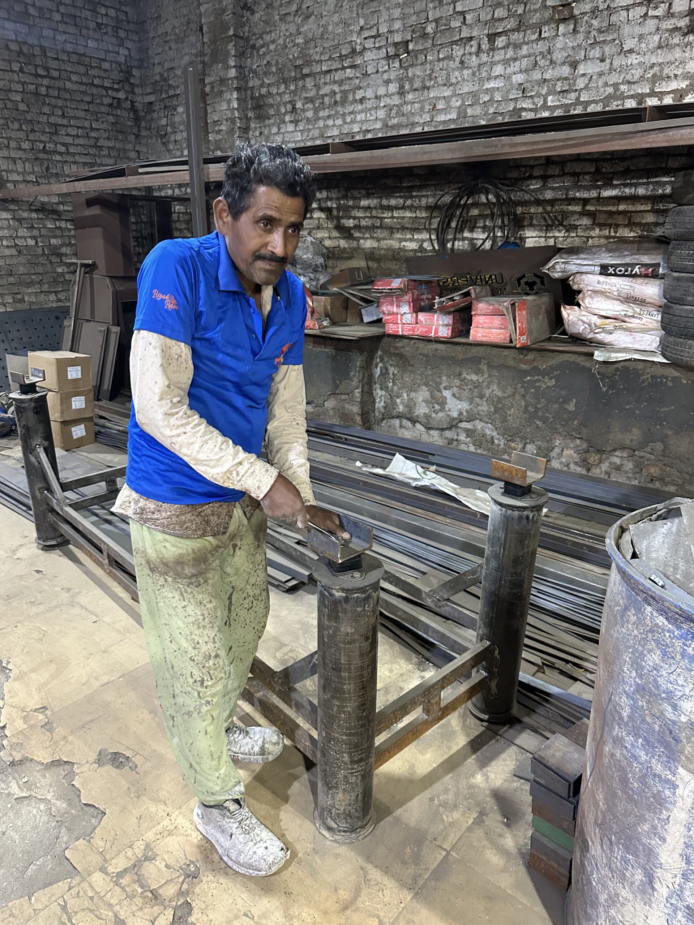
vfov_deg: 71.6
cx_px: 347
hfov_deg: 56.8
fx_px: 642
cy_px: 462
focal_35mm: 24
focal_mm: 6.86
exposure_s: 1/33
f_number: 1.78
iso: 800
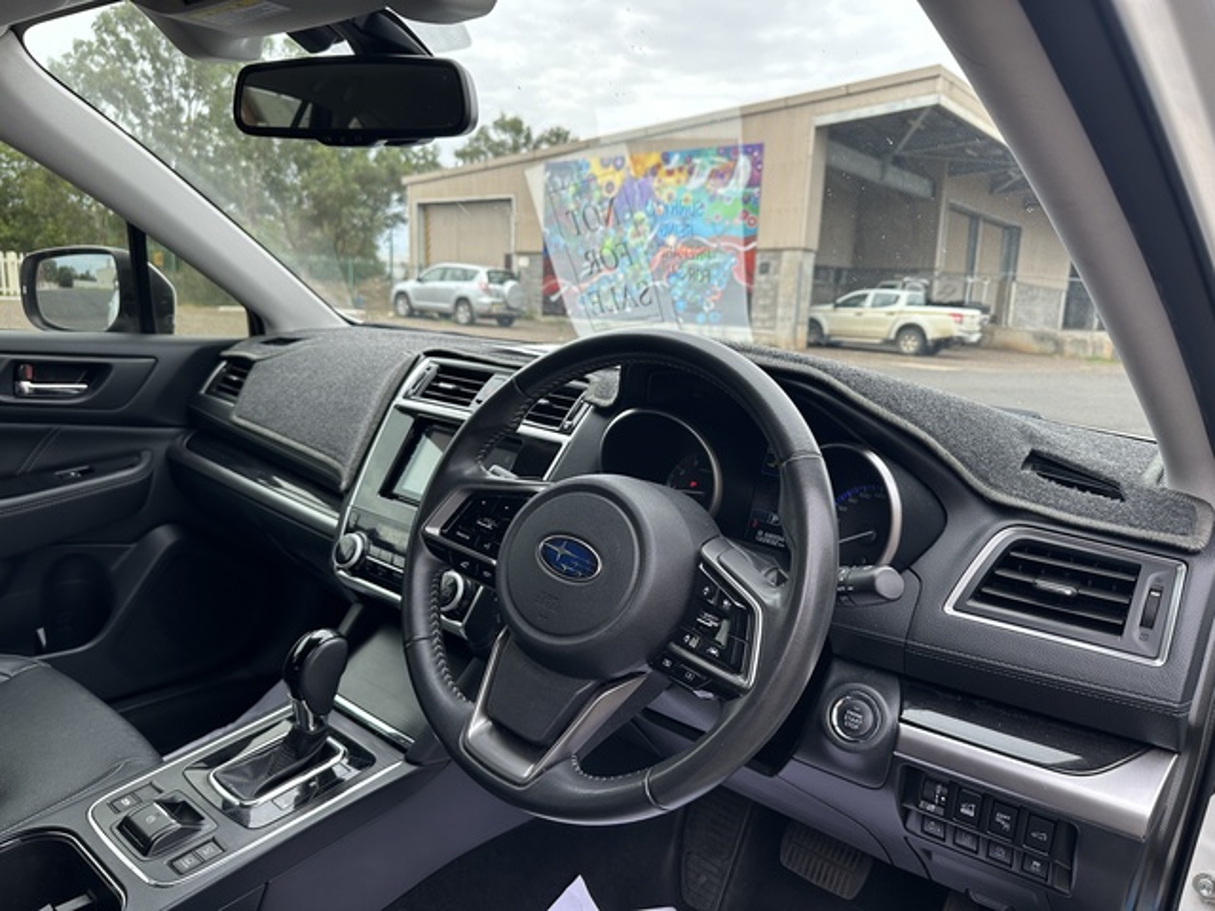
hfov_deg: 71.6
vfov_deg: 56.8
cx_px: 608
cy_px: 456
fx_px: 842
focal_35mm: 24
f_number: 1.78
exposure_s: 1/594
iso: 80
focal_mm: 6.86
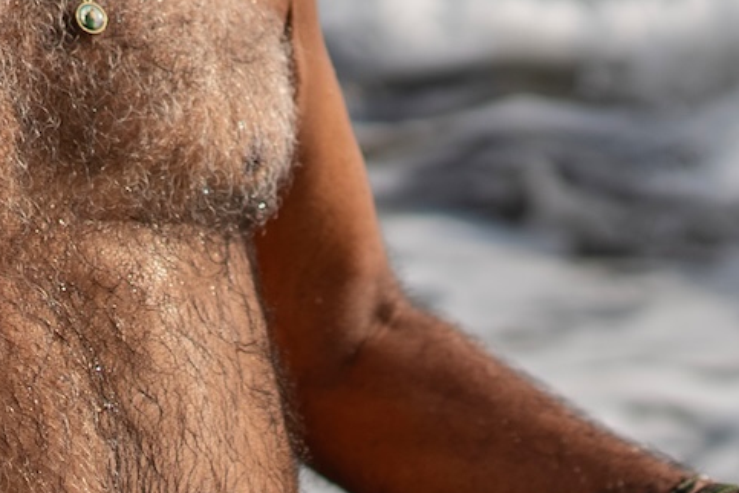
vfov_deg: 7.5
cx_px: 390
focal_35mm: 181
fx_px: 3715
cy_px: -73
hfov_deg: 11.4
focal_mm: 35
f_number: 2
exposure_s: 1/6400
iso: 80
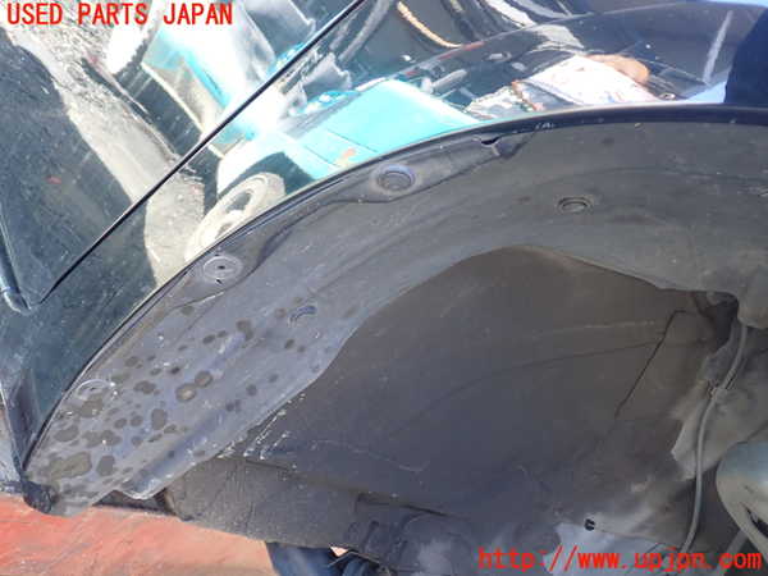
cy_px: 288
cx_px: 384
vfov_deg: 46.8
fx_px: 666
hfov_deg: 60.0
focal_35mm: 30
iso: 200
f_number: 2.3
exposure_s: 1/60
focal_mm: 5.4
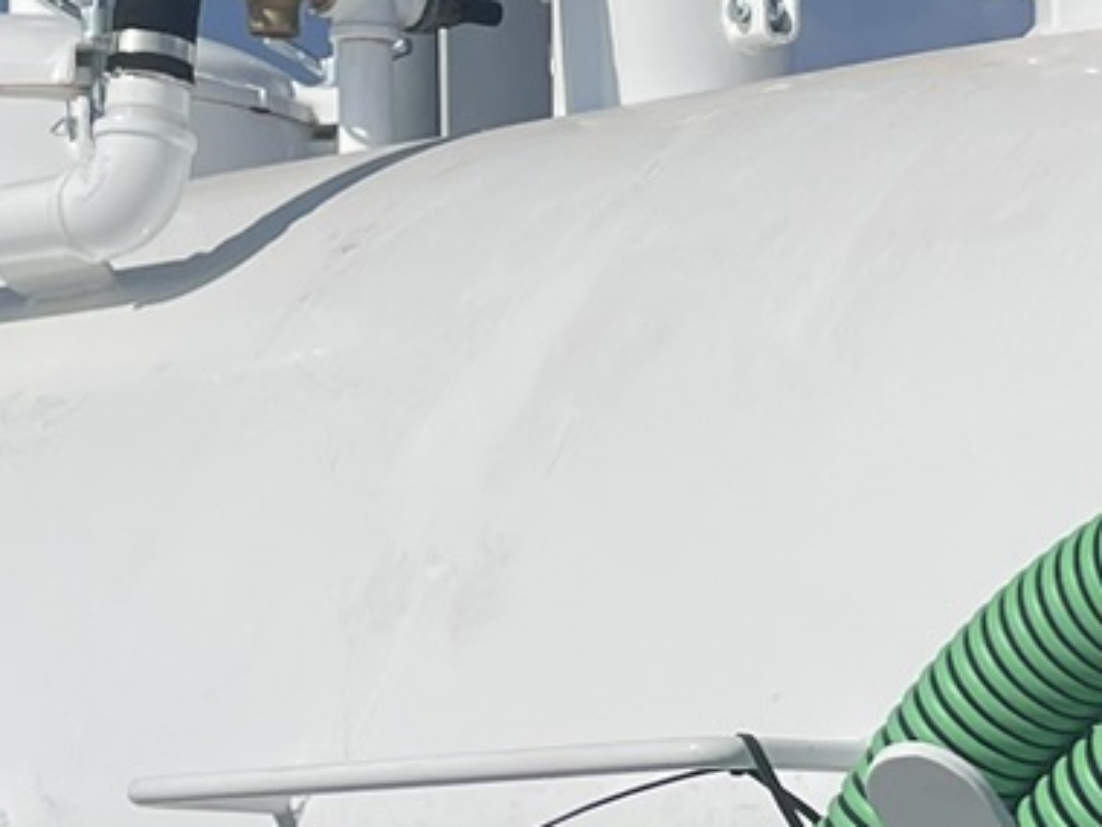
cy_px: 786
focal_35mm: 140
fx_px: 4457
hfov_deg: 13.8
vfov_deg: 10.5
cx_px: 1224
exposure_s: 1/13333
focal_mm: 4.2
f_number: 1.6
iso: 32
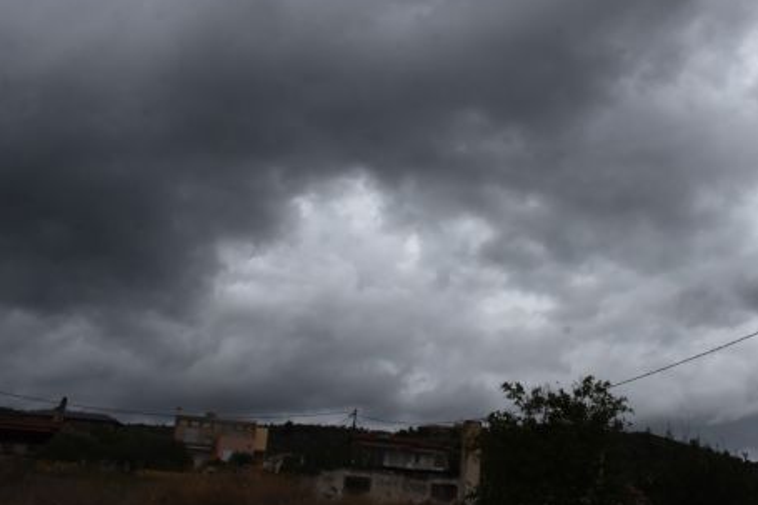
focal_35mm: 38
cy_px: 256
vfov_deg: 35.0
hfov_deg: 49.4
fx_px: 800
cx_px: 530
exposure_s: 1/800
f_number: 14
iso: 800
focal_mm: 18
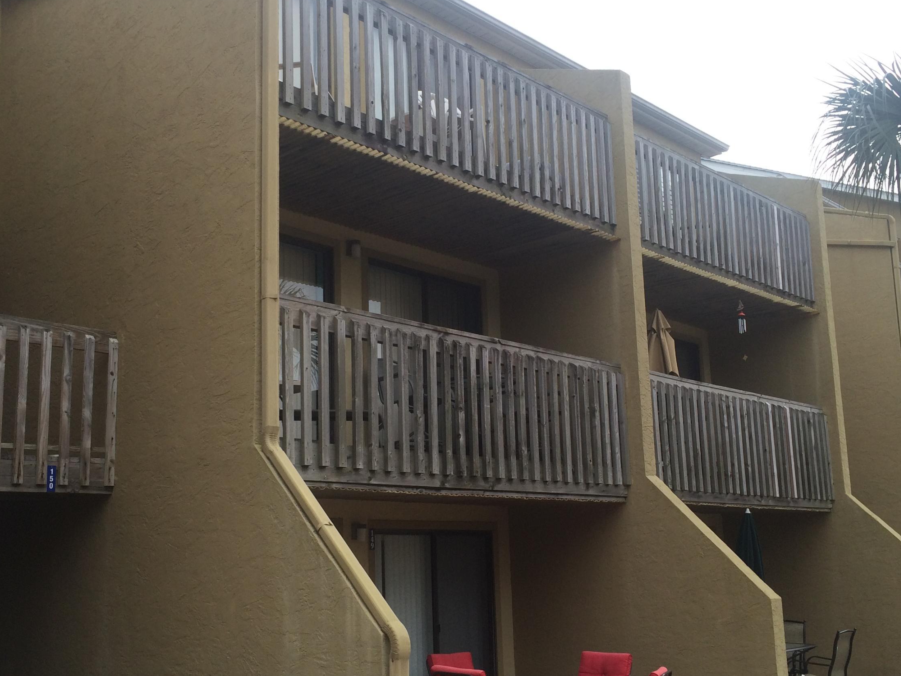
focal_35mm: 39
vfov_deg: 36.8
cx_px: 429
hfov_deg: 47.8
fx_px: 1015
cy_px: 385
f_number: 2.2
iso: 32
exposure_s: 1/892
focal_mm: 4.15
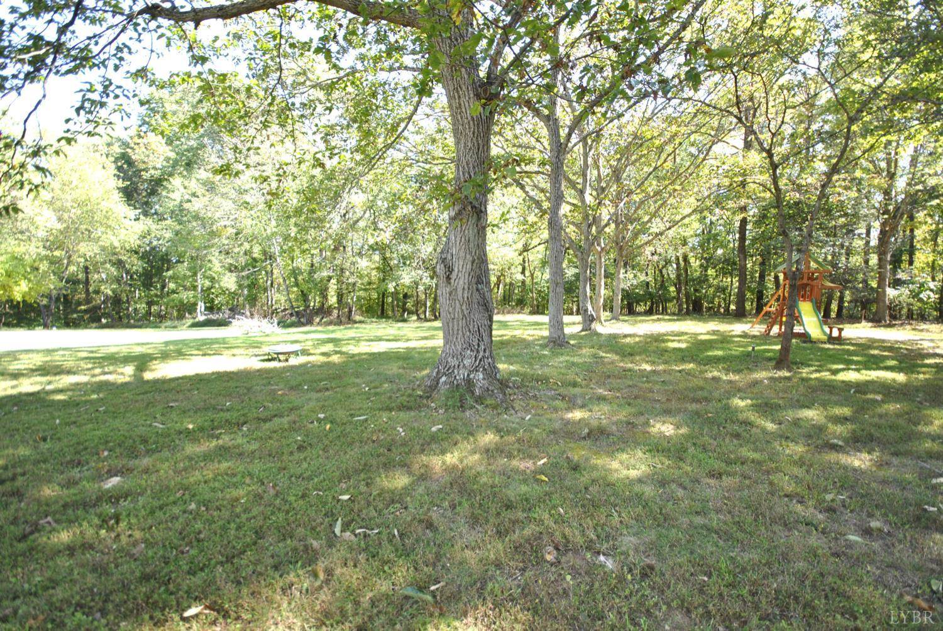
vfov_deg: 77.5
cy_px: 316
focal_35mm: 15
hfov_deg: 100.3
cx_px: 472
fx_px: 393
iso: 200
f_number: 4.5
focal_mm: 10
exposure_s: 1/80
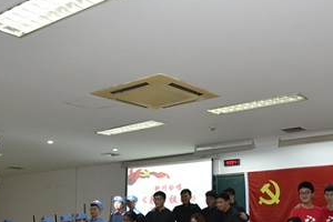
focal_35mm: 45
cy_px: 161
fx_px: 416
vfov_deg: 29.5
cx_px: 211
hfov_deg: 43.2
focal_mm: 18
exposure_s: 1/60
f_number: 5.6
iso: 1250
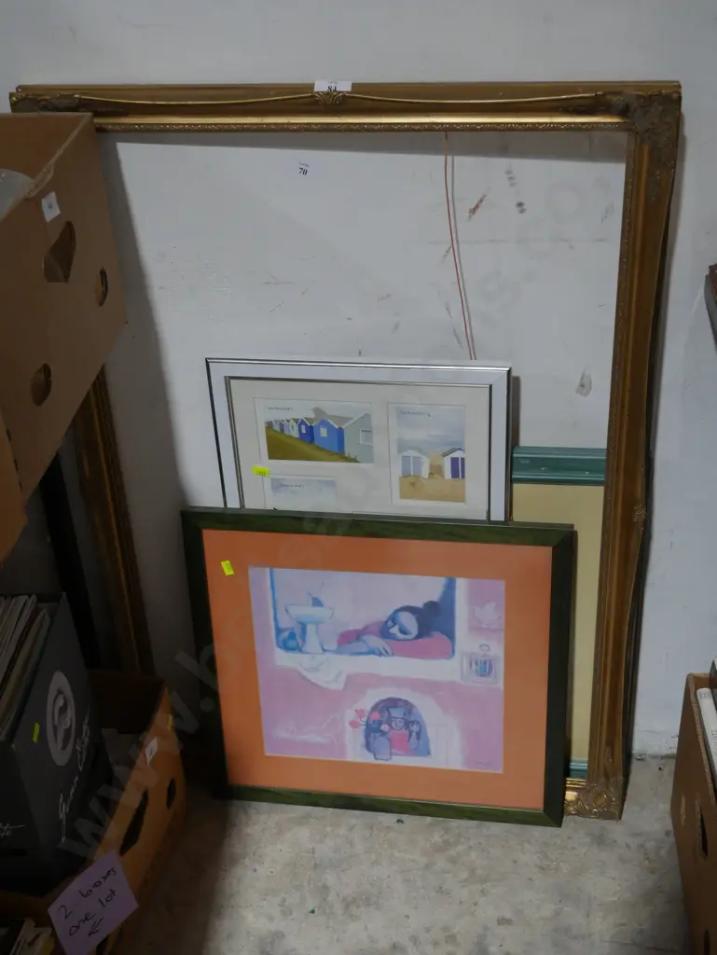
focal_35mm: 46
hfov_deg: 31.5
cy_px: 478
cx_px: 358
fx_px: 1269
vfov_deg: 41.2
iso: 800
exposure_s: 1/60
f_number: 5.1
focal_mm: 23
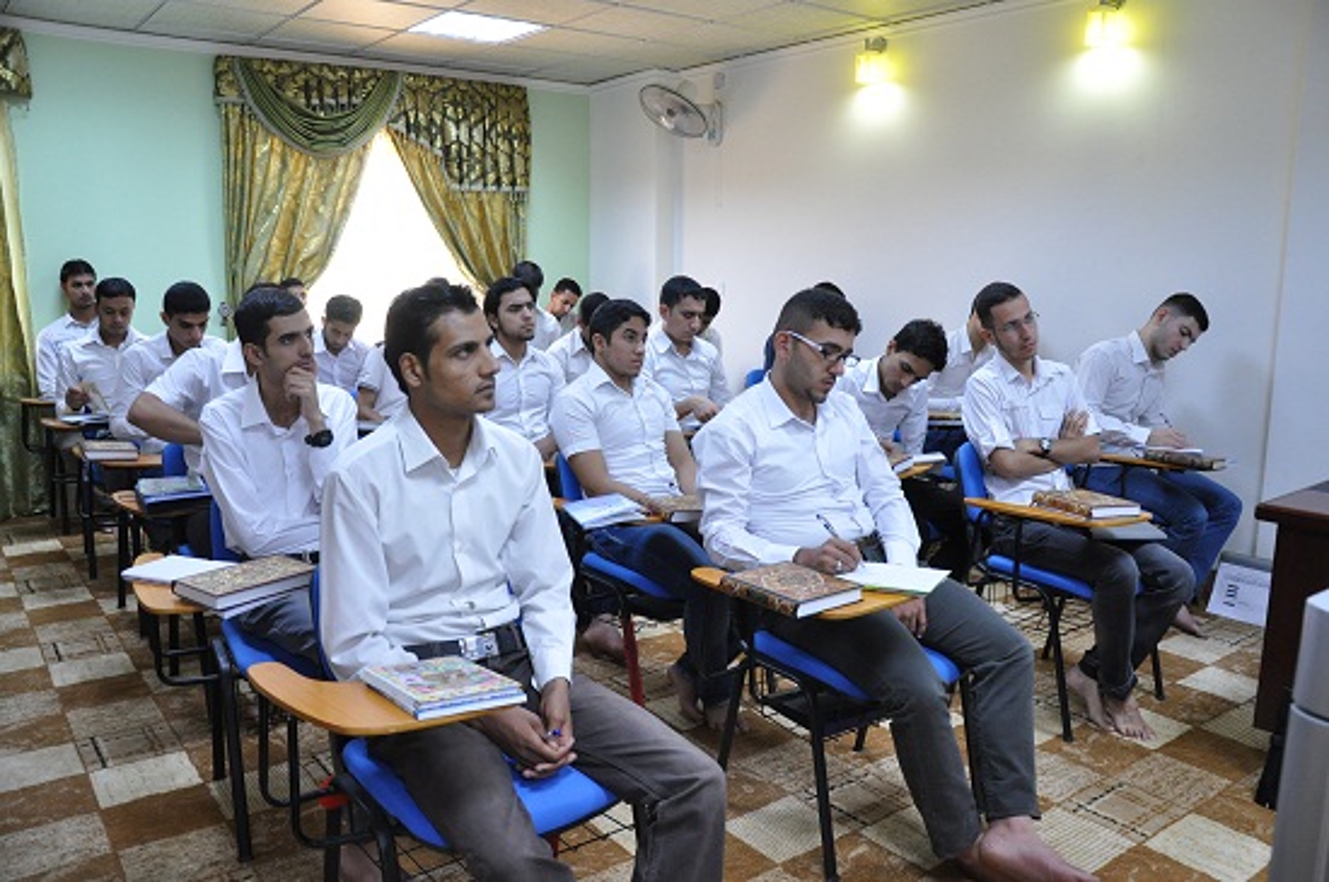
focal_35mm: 27
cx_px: 664
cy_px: 441
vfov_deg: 47.8
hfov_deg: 67.5
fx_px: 995
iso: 1250
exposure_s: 1/60
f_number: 3.5
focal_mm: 18
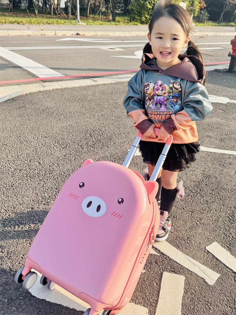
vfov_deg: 56.8
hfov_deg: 44.2
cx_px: 122
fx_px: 291
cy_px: 146
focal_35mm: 32
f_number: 1.78
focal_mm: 6.86
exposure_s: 1/1285
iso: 80
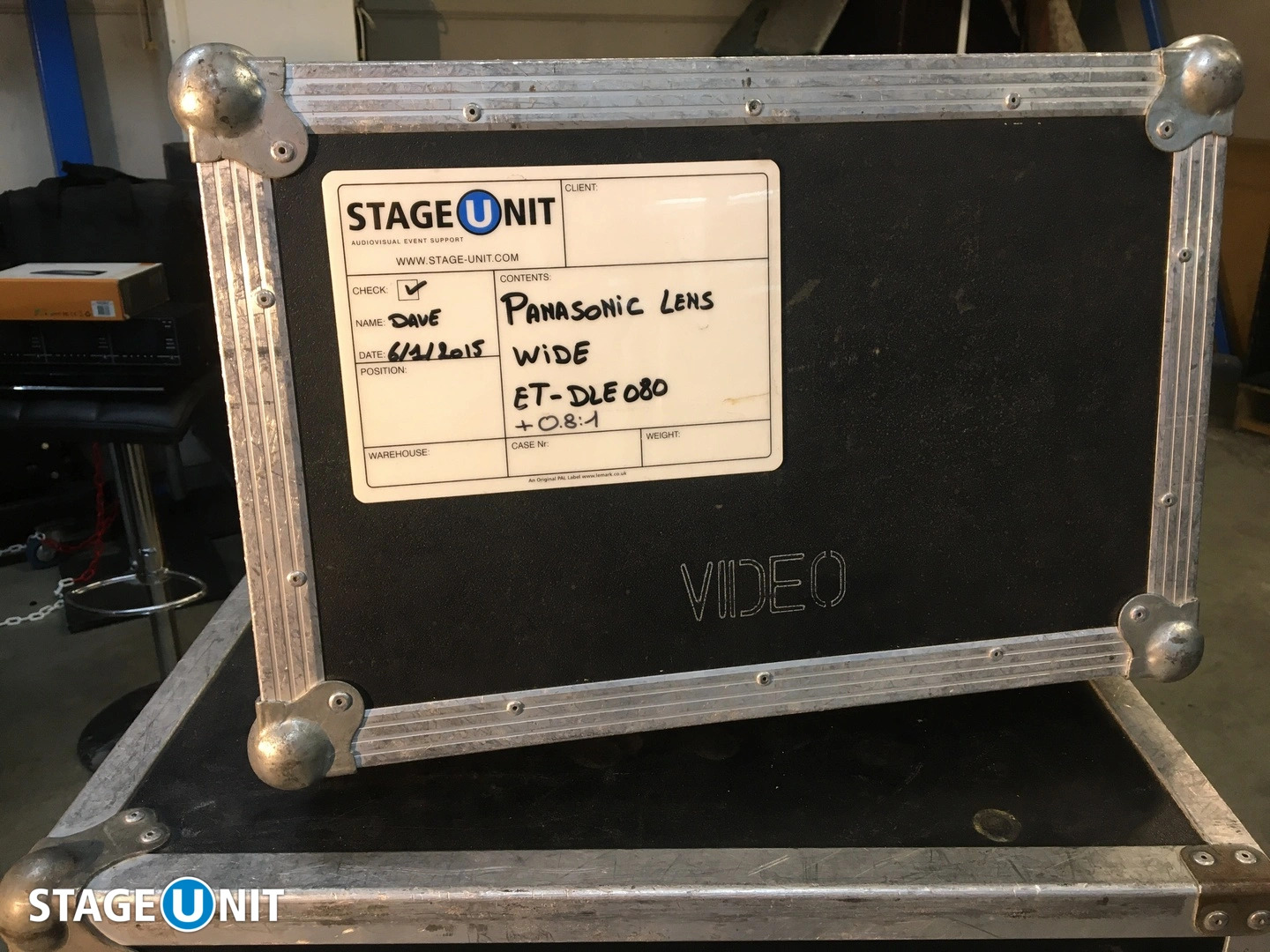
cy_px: 476
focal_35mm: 29
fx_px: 1064
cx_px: 635
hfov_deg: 61.7
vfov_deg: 48.2
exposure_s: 1/33
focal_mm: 4.15
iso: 80
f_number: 2.2
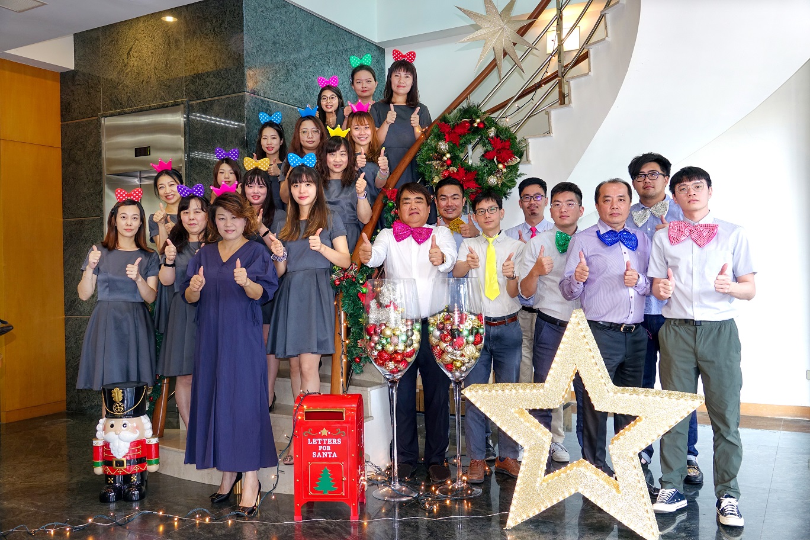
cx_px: 405
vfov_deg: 42.3
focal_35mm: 31
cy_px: 270
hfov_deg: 60.3
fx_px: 697
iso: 200
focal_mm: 11.51
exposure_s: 1/40
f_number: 2.8
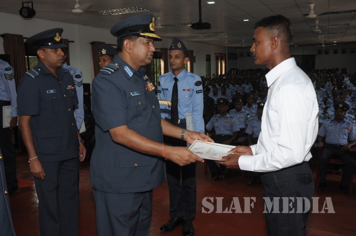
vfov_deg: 39.8
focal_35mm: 33
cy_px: 118
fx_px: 326
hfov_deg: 57.3
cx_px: 178
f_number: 6.3
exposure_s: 1/80
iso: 640
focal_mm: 22
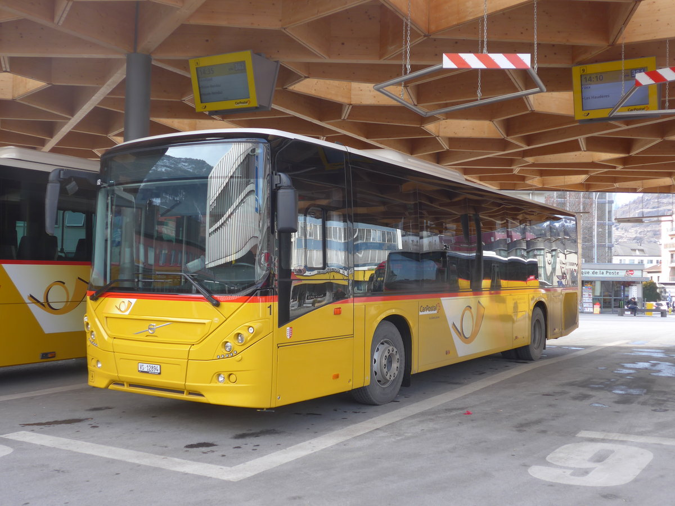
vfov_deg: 36.8
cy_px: 253
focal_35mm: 39
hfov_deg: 47.9
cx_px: 338
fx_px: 760
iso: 80
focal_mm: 8
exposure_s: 1/160
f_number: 2.8
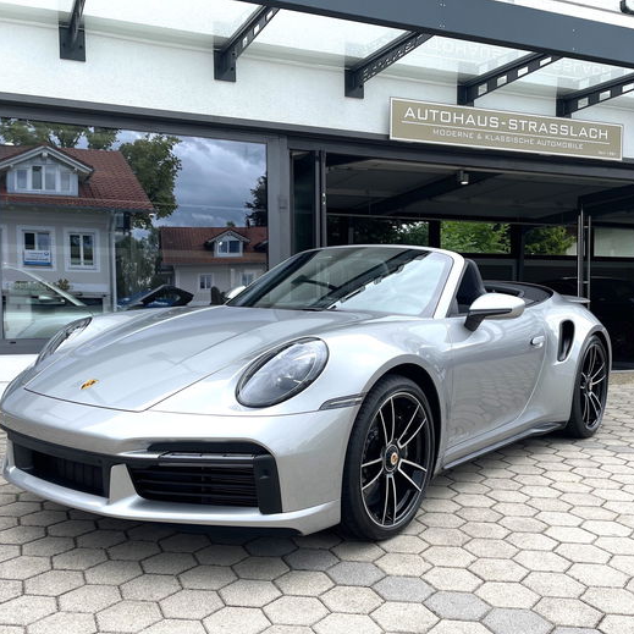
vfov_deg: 48.4
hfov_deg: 48.4
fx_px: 705
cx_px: 309
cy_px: 351
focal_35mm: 34
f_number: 1.6
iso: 32
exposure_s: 1/1082
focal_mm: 4.2
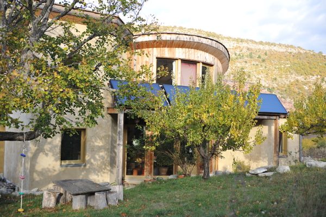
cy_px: 108
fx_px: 380
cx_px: 163
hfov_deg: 46.4
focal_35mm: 42
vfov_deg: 31.8
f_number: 3.2
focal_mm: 42
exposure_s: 1/640
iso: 200
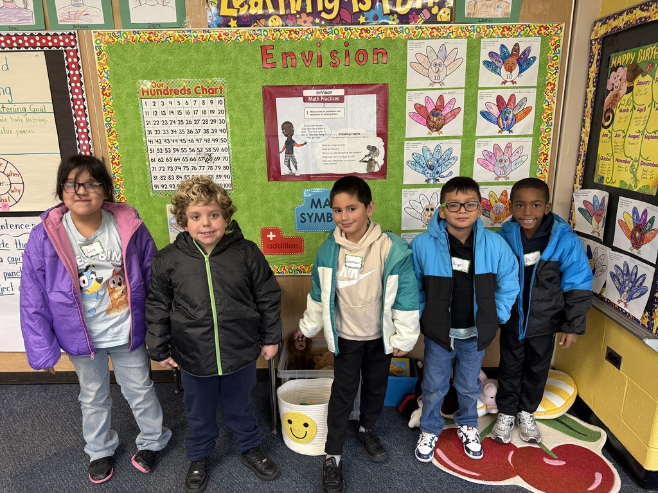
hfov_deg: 71.6
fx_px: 456
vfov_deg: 56.8
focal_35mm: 24
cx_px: 329
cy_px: 246
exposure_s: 1/60
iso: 250
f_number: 1.78
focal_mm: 6.76
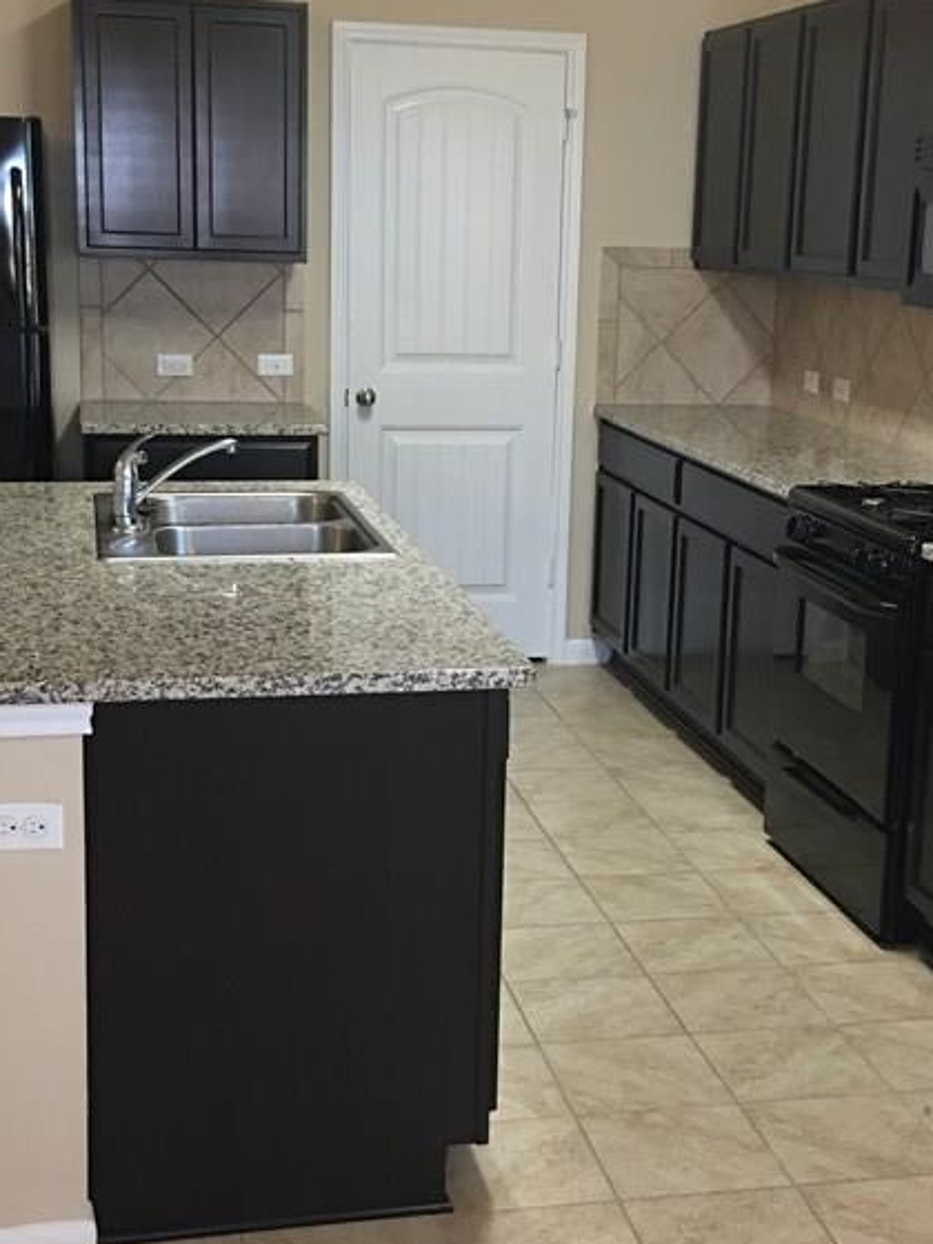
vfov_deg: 36.1
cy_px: 673
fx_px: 1905
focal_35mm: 53
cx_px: 524
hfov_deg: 27.5
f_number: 2.2
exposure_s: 1/15
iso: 80
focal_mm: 4.15
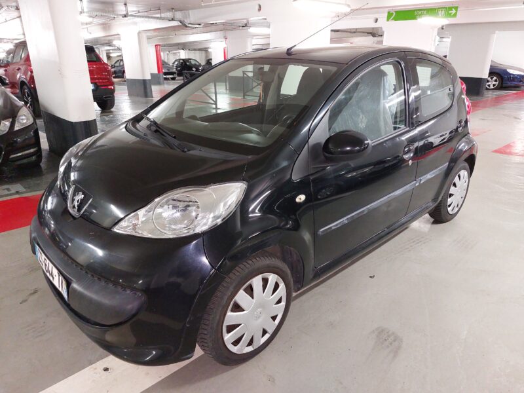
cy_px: 196
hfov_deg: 69.4
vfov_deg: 54.9
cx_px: 262
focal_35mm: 25
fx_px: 378
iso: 400
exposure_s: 1/25
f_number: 1.8
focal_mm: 5.23
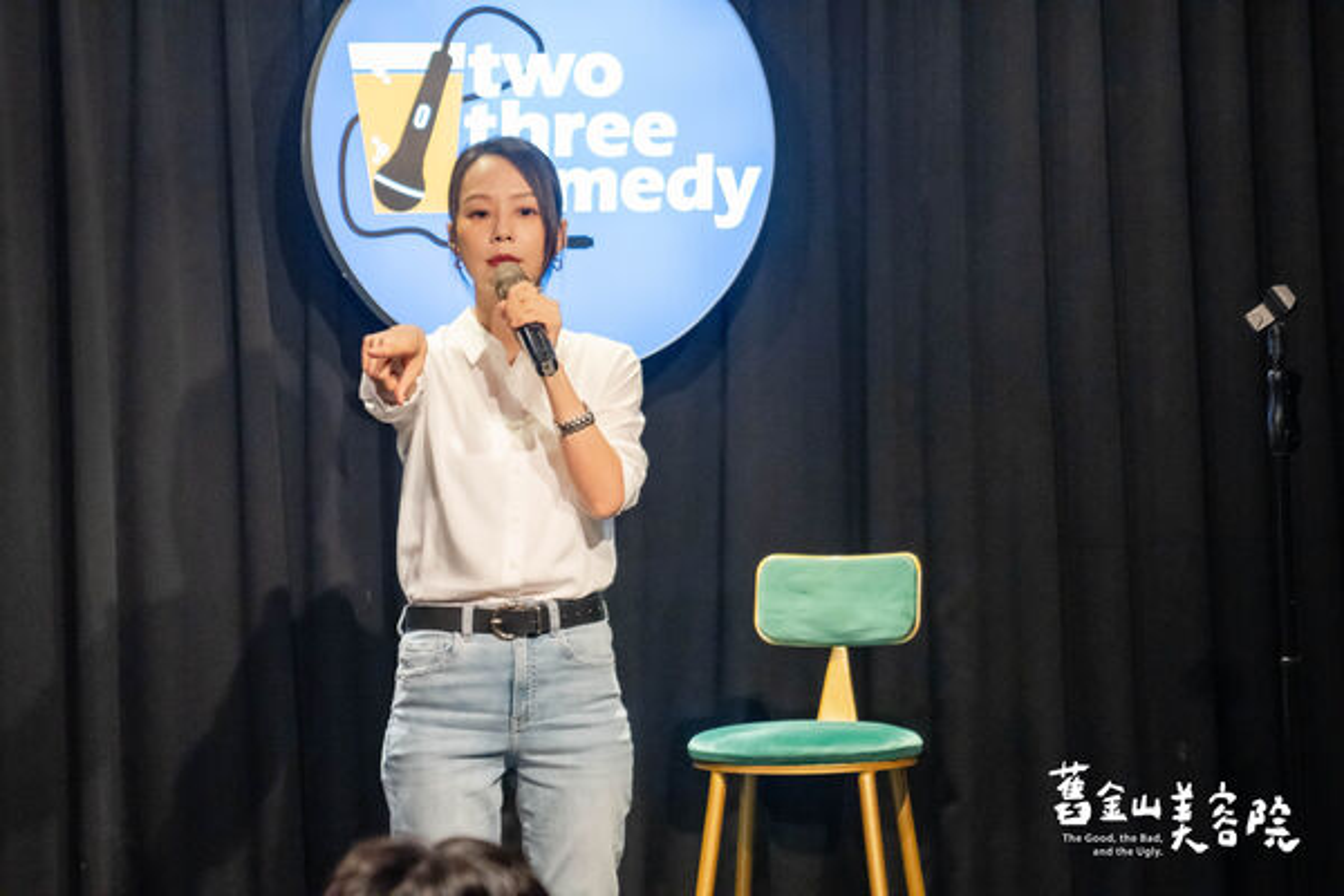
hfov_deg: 28.8
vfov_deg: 19.5
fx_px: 2613
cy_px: 448
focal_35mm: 70
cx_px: 672
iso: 1600
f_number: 2.8
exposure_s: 1/200
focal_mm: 70
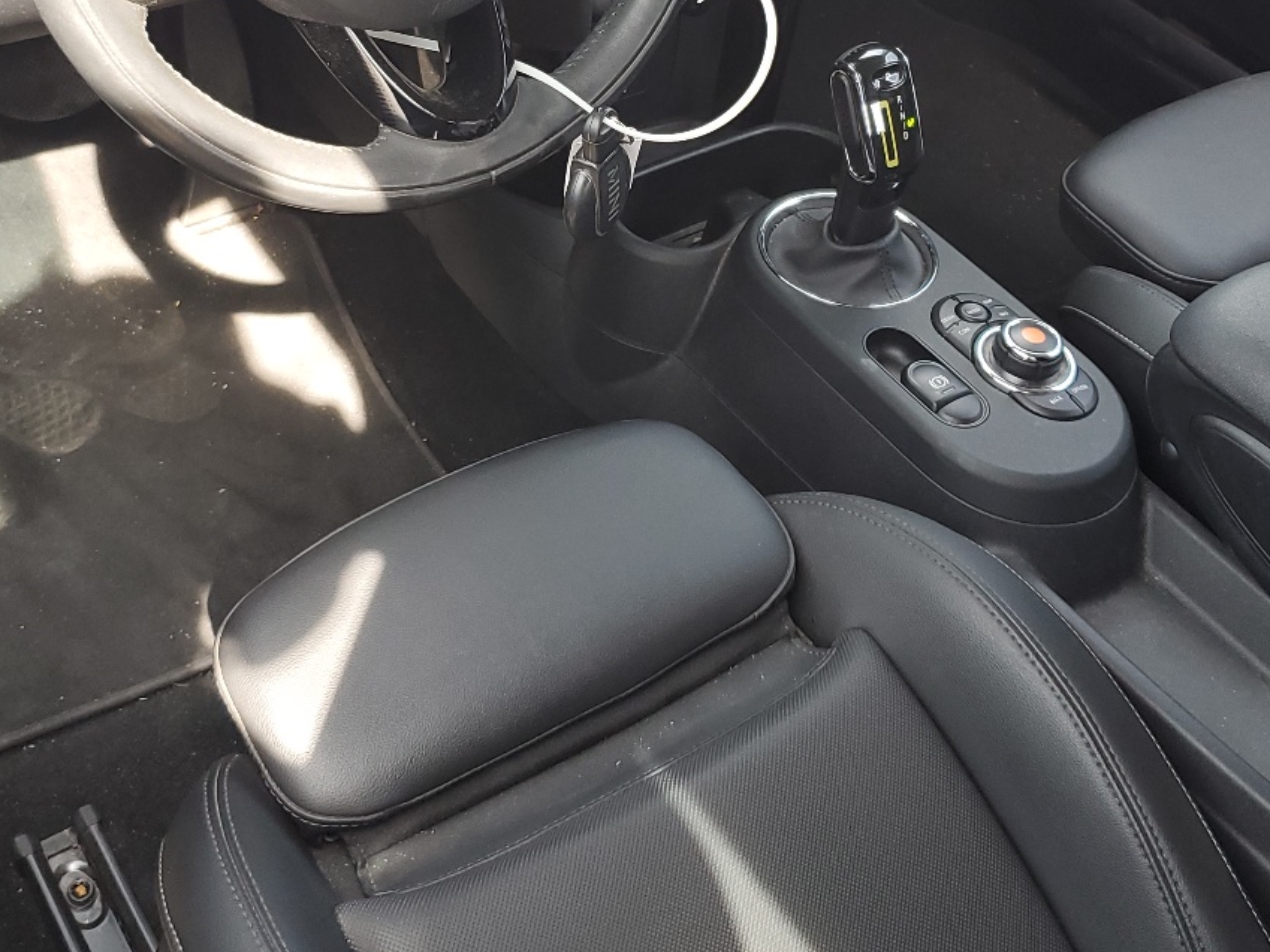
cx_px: 567
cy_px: 242
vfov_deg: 29.2
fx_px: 1798
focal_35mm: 49
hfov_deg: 38.9
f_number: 1.5
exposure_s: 1/120
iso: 69
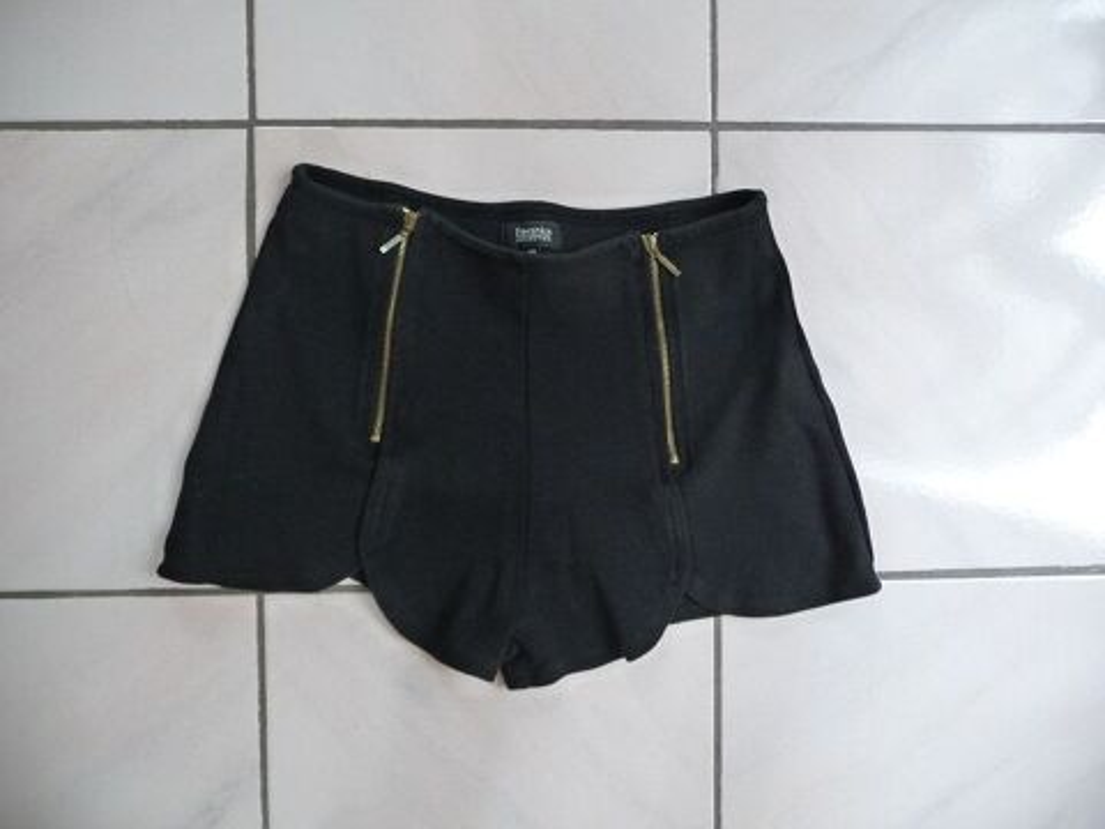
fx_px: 894
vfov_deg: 49.7
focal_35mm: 28
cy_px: 414
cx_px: 552
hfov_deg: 63.4
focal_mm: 4.7
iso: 250
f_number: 3.3
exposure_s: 1/30
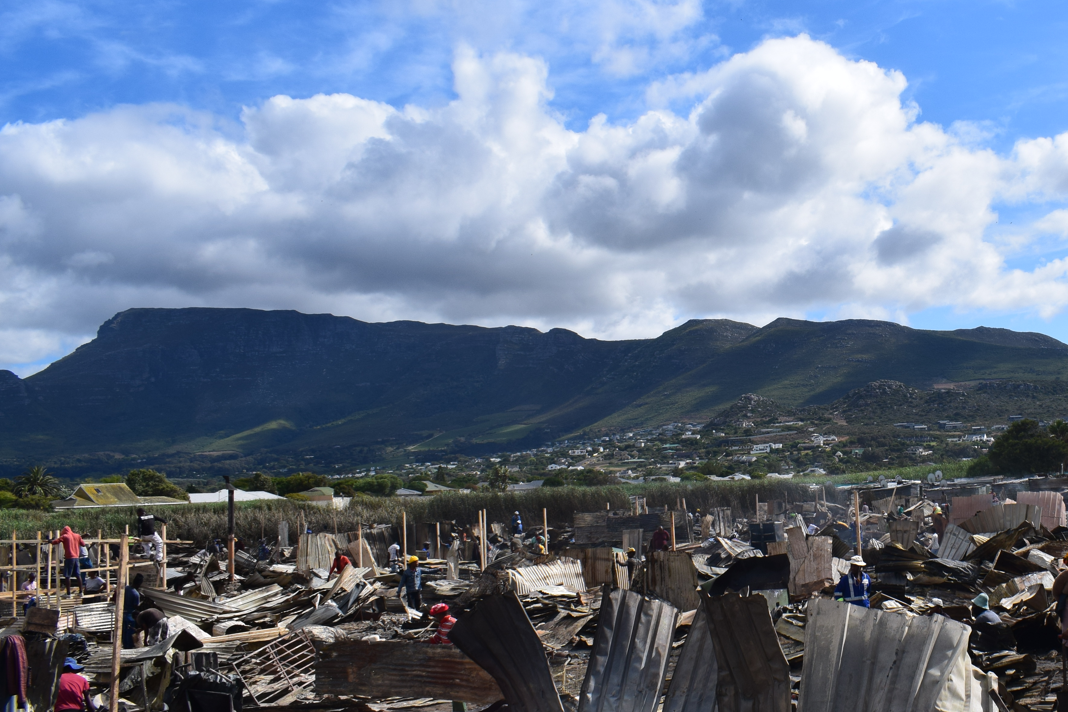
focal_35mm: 46
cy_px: 354
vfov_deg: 29.2
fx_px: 1365
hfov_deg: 40.9
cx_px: 855
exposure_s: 1/500
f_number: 11
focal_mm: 18
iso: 200
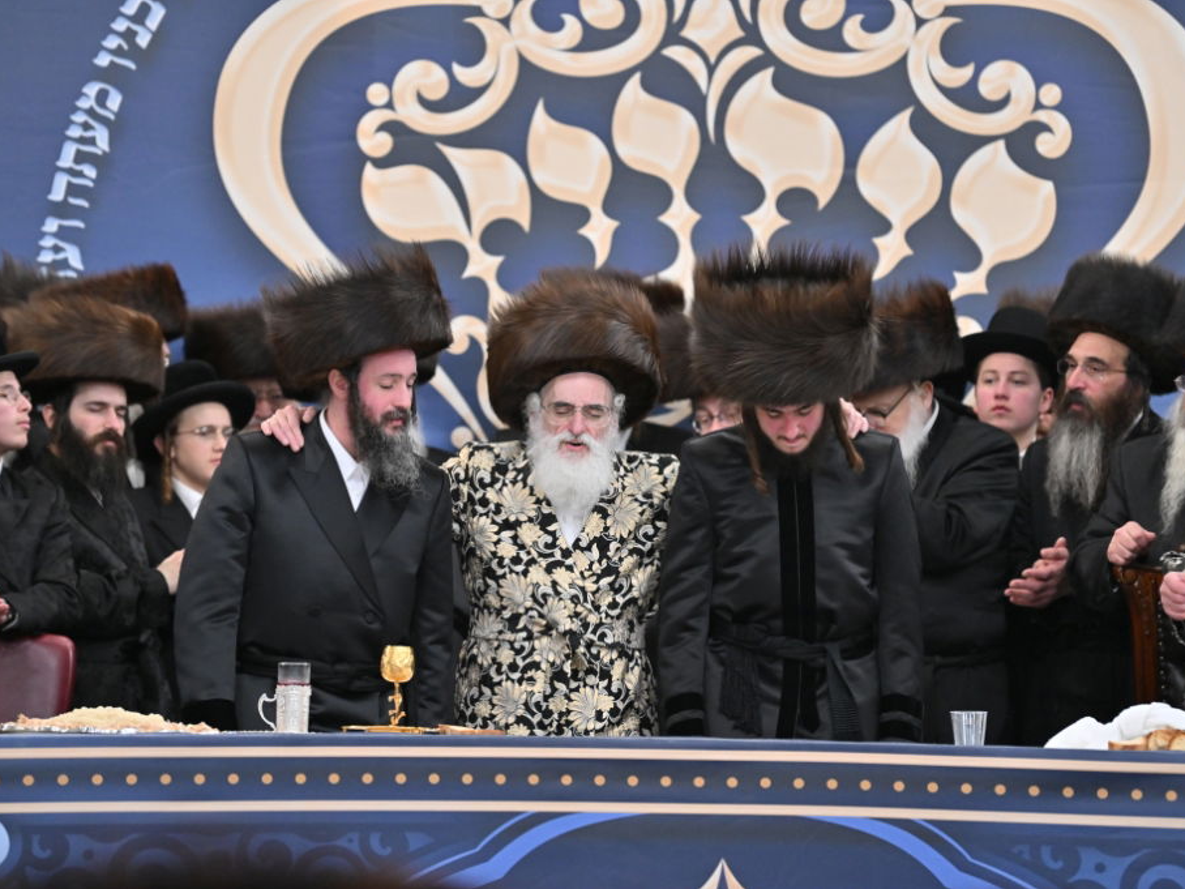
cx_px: 598
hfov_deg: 9.1
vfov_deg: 6.8
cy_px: 444
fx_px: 7429
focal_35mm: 217
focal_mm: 200
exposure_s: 1/400
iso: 1250
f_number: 2.8
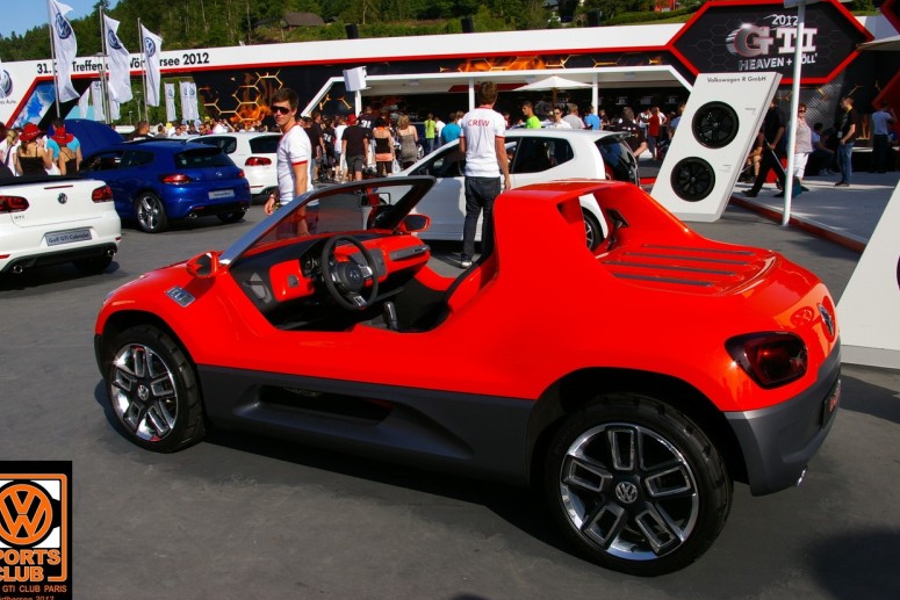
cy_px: 300
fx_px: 813
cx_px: 437
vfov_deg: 40.5
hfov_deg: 57.9
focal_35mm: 33
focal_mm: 21
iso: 200
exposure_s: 1/180
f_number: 11
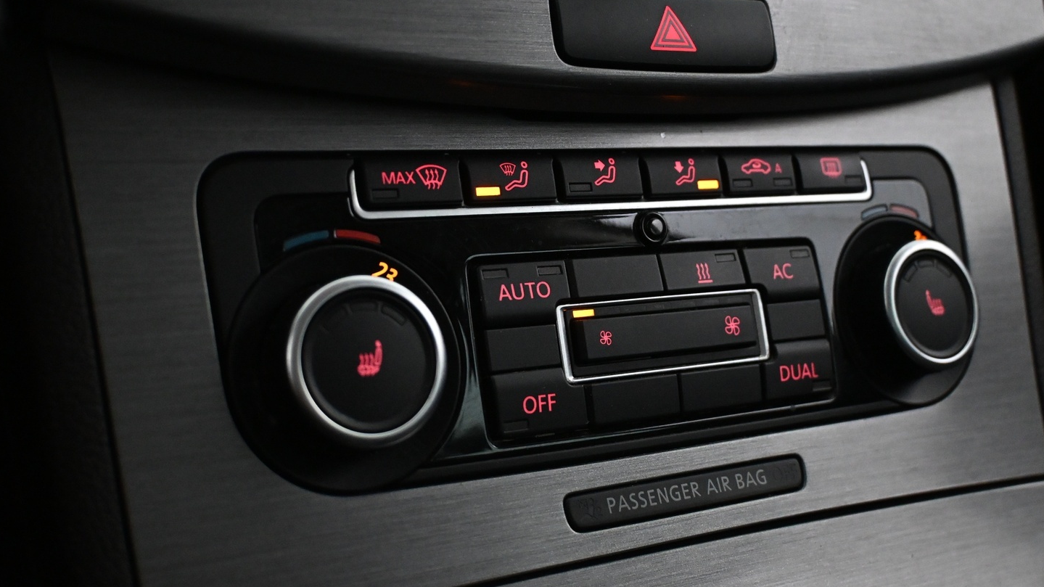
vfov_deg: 25.5
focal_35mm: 47
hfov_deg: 43.8
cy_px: 247
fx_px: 1298
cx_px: 556
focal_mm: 26.5
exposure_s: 1/60
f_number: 4.5
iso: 4000
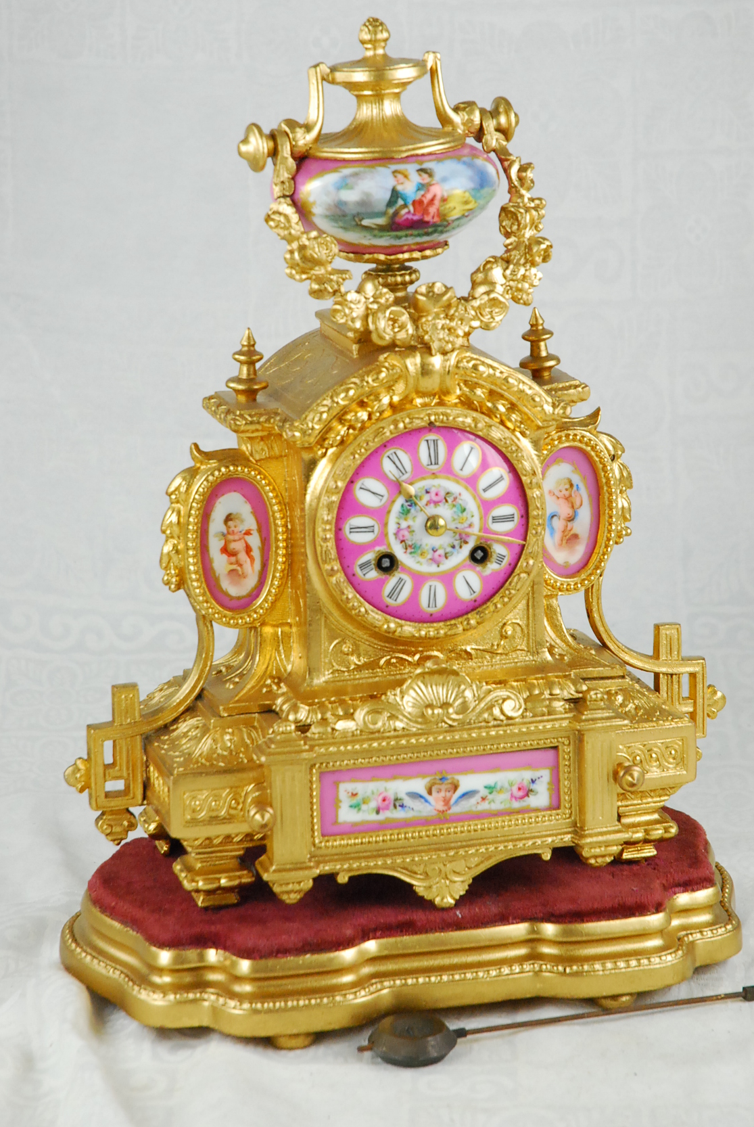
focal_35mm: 122
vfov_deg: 16.8
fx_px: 3822
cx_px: 415
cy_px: 498
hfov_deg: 11.3
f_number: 8
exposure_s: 1/1000
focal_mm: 70
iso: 1250
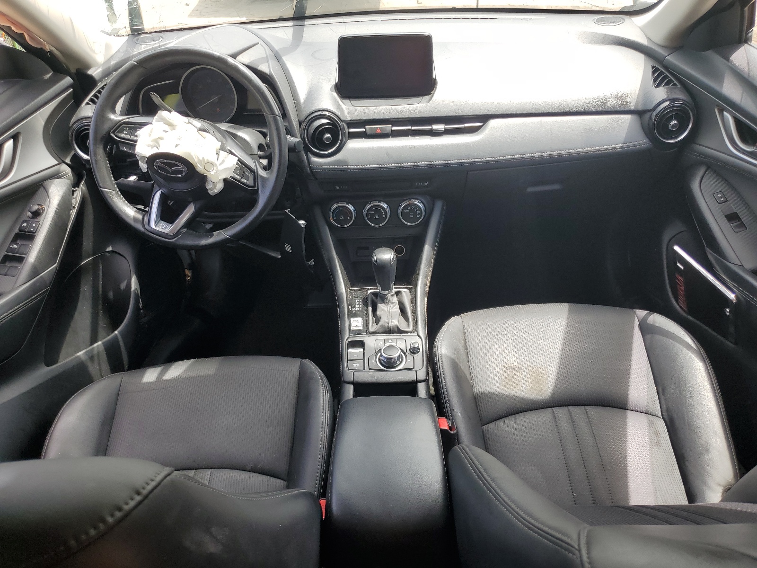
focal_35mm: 26
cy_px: 284
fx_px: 569
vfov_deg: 53.1
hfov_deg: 67.3
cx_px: 378
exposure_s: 1/526
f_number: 1.5
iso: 50
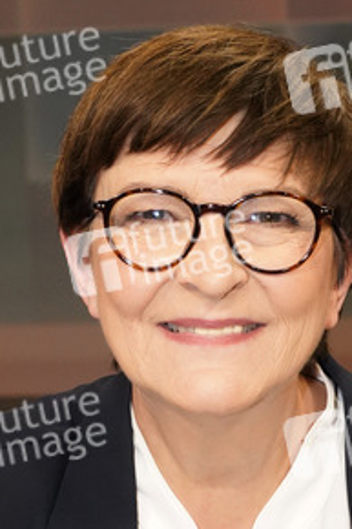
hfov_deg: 23.3
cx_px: 212
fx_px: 852
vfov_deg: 34.2
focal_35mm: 58
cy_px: 345
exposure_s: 1/125
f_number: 5.6
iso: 2000
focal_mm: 42
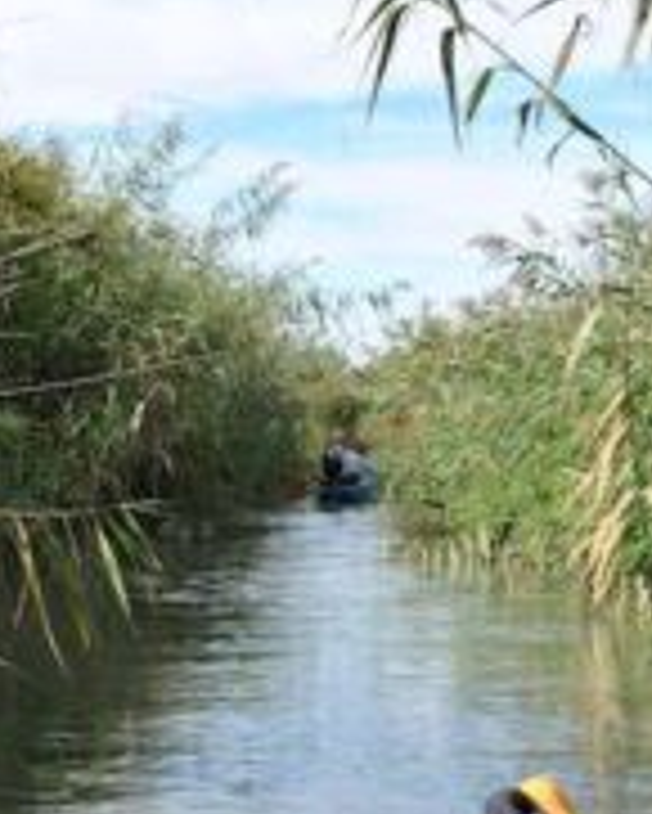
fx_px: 2345
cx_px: 495
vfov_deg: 19.7
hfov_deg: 15.8
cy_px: 371
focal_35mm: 97
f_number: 7.1
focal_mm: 25
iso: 100
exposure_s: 1/200
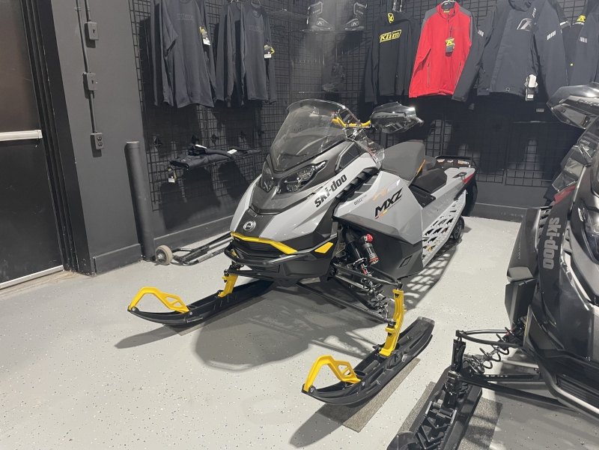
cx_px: 300
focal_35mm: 26
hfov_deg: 67.3
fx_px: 450
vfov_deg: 53.1
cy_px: 225
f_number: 1.6
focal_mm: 4.2
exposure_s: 1/60
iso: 200
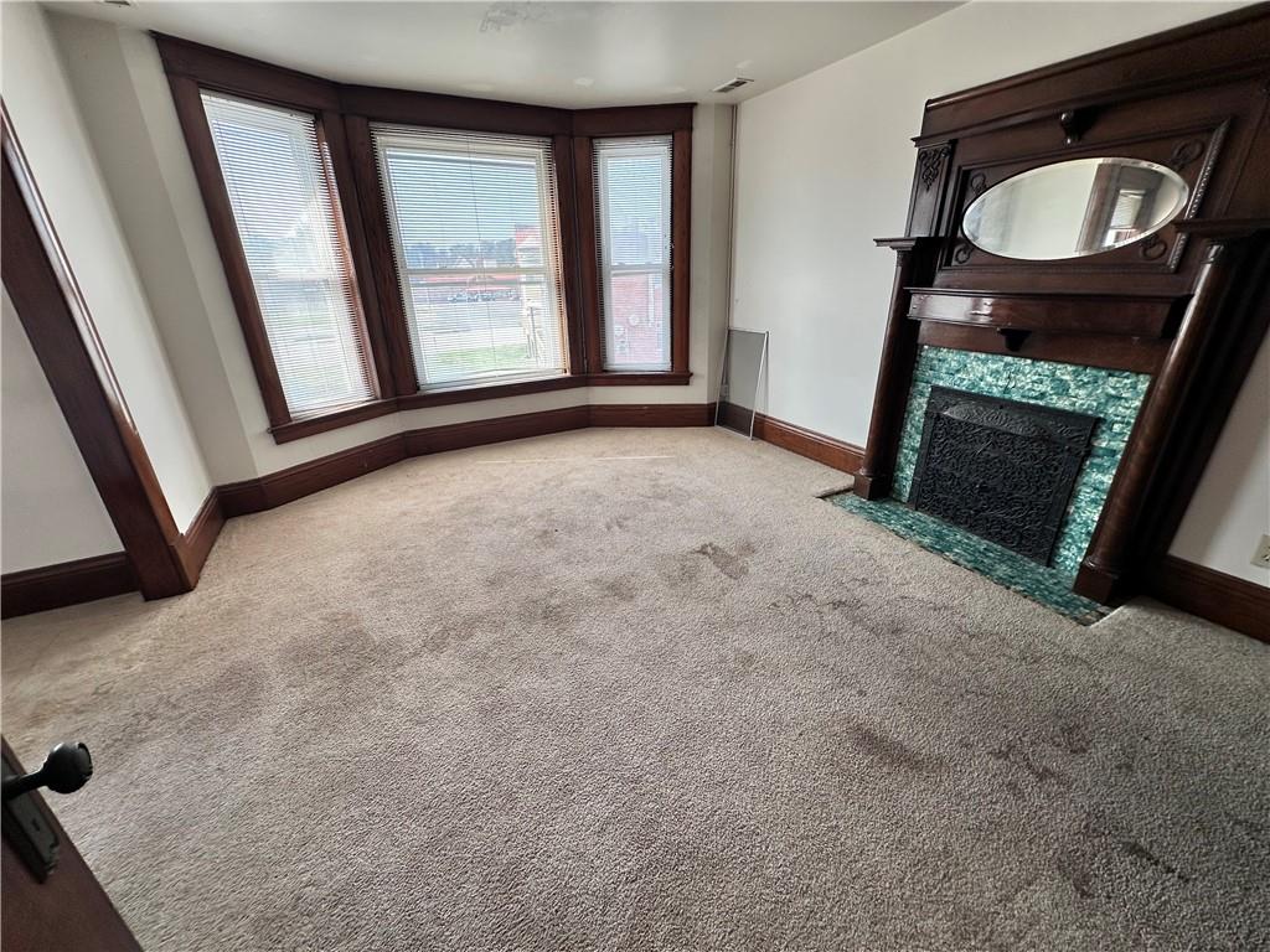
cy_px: 476
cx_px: 635
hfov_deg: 102.1
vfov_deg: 85.7
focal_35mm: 14
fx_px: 514
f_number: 2.2
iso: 40
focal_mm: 2.22
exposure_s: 1/129
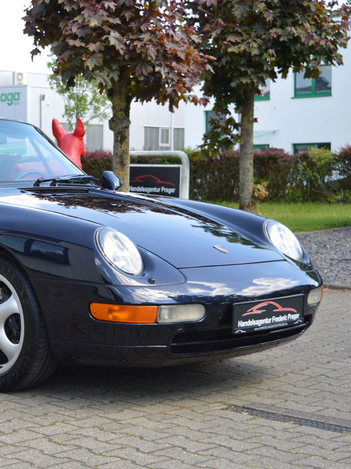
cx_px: -1
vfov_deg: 24.7
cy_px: 236
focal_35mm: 79
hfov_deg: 18.2
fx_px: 1068
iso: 110
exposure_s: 1/125
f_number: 5.6
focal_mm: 36
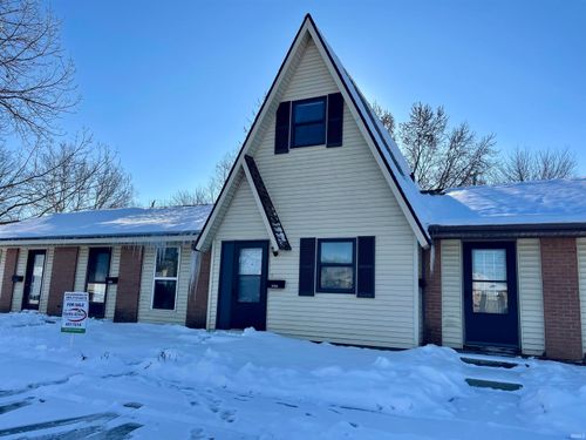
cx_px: 293
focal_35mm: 25
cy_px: 220
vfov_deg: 54.9
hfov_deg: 69.4
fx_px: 423
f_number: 1.6
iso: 32
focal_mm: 5.1
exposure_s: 1/4348
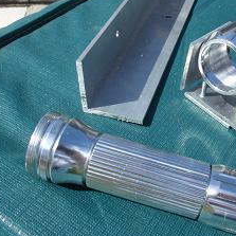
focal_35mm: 44
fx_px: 339
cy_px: 111
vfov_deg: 38.3
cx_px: 167
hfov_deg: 37.7
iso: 64
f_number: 8
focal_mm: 5
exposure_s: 1/60
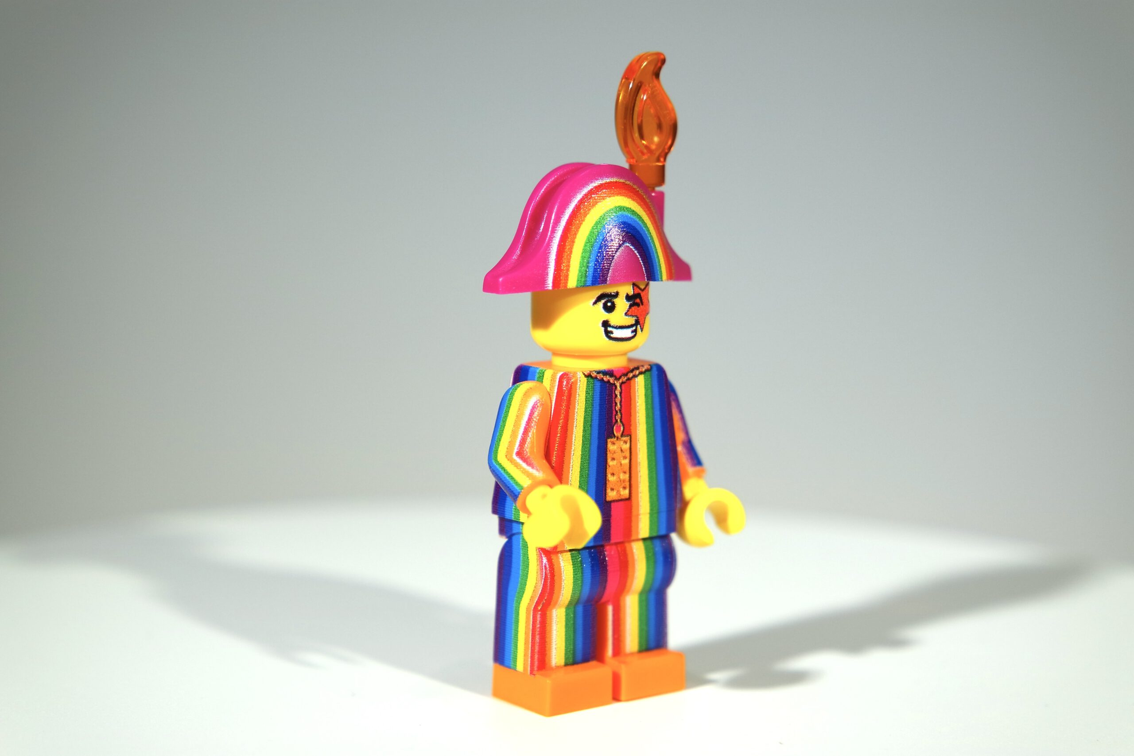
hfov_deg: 27.7
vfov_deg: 18.7
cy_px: 378
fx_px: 2299
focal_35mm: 73
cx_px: 567
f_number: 5.6
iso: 200
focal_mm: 48
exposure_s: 1/160
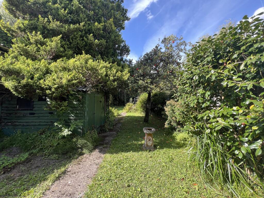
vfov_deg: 89.9
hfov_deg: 106.2
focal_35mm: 13
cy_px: 99
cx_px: 132
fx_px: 99
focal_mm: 1.57
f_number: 1.8
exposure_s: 1/212
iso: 32
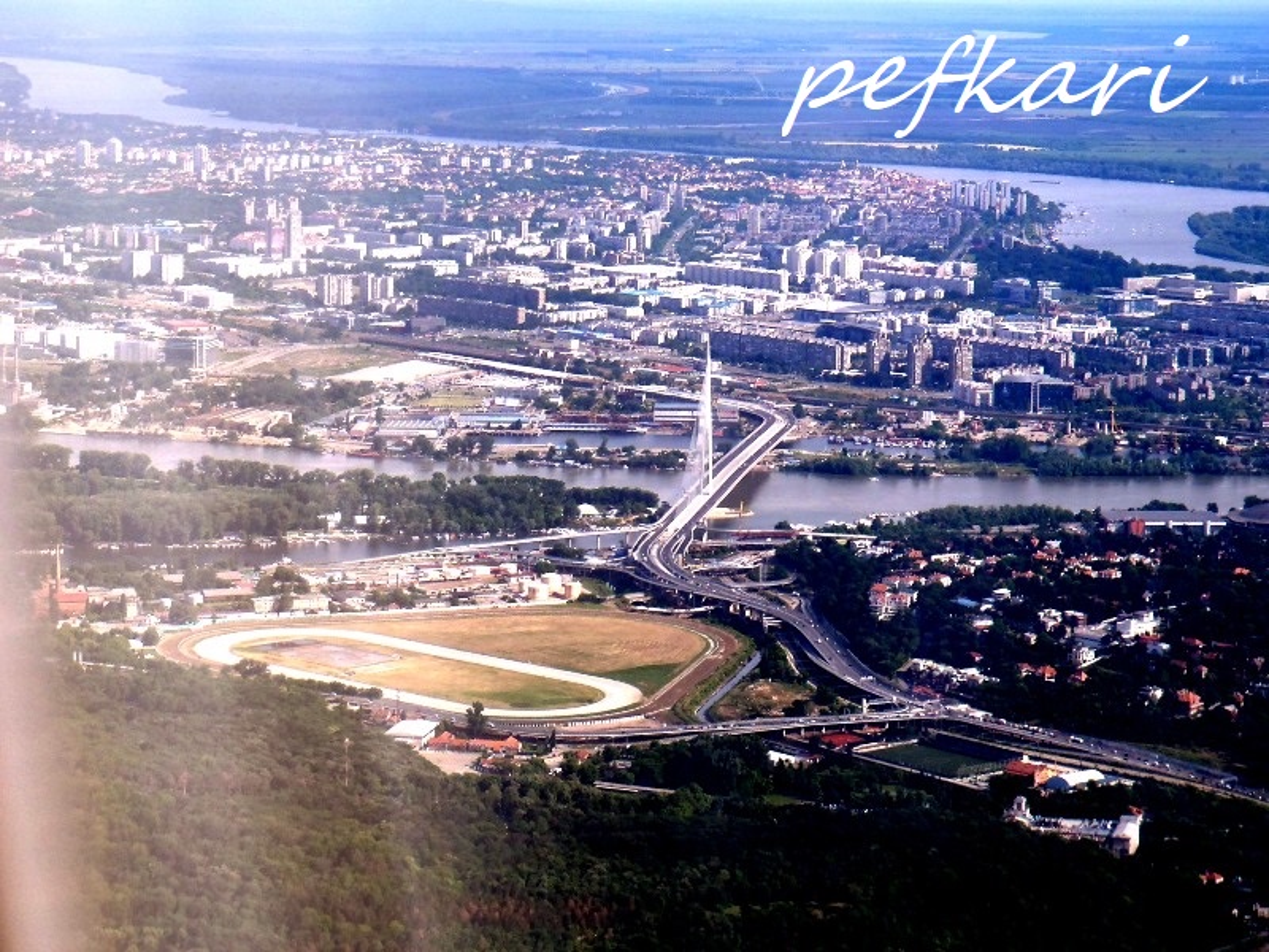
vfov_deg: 14.5
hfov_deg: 19.3
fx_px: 3739
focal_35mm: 102
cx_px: 634
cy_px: 476
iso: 80
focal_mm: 18.2
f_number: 5.1
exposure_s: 1/250
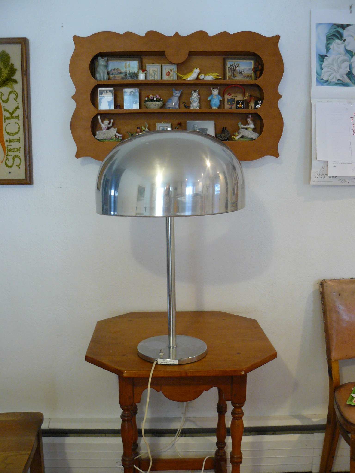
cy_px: 236
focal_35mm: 36
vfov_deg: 51.4
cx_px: 178
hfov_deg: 39.7
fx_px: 492
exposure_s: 1/15
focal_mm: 6
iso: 200
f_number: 2.8
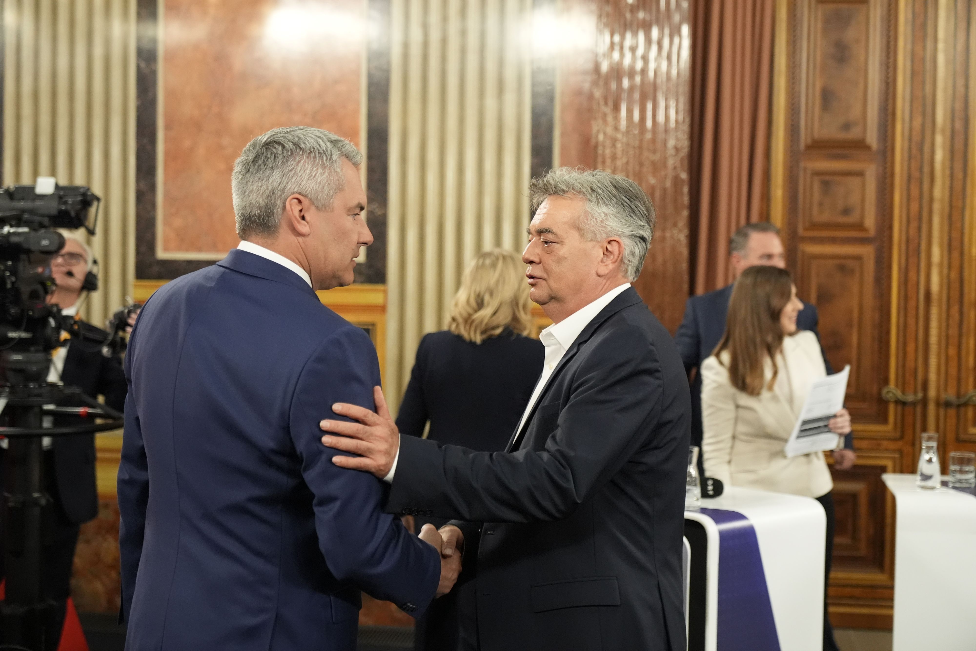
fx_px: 1464
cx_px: 488
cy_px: 326
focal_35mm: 54
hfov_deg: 36.9
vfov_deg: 25.1
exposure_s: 1/400
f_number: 2.8
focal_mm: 54
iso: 4000
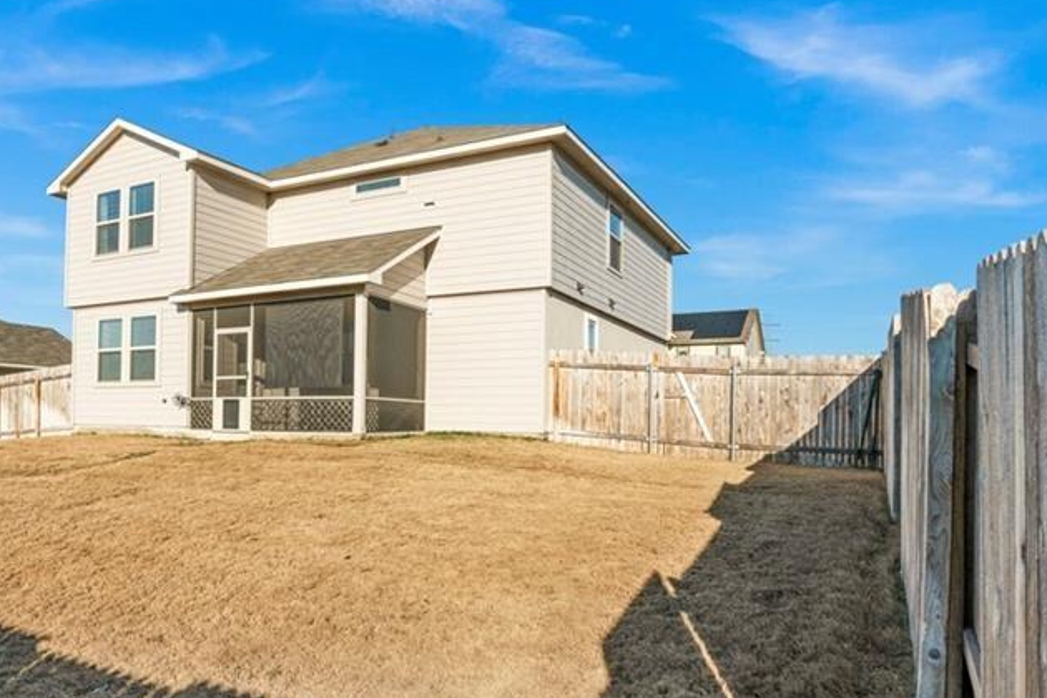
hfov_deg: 66.6
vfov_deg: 49.1
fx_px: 756
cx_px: 312
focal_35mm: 26
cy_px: 435
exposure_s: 1/800
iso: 500
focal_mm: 16
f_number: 8
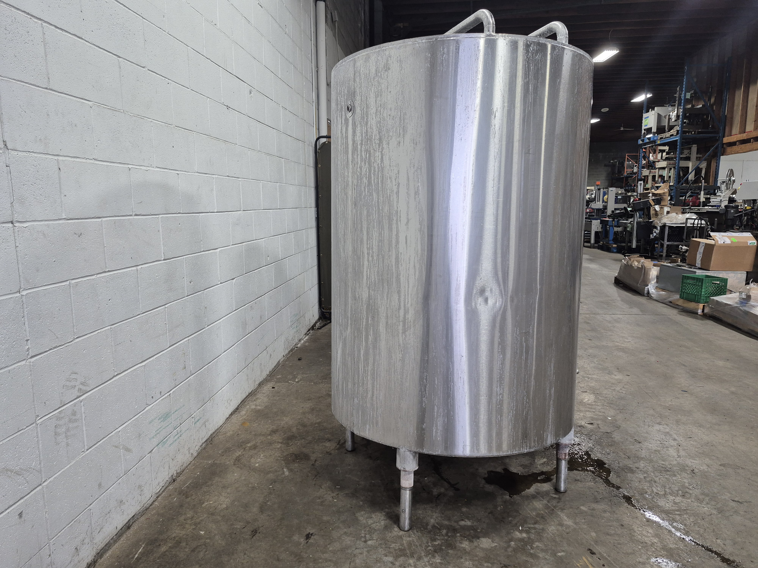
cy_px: 284
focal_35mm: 23
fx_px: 504
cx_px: 379
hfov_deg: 73.9
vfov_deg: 58.9
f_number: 1.8
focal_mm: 5.4
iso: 250
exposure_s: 1/120
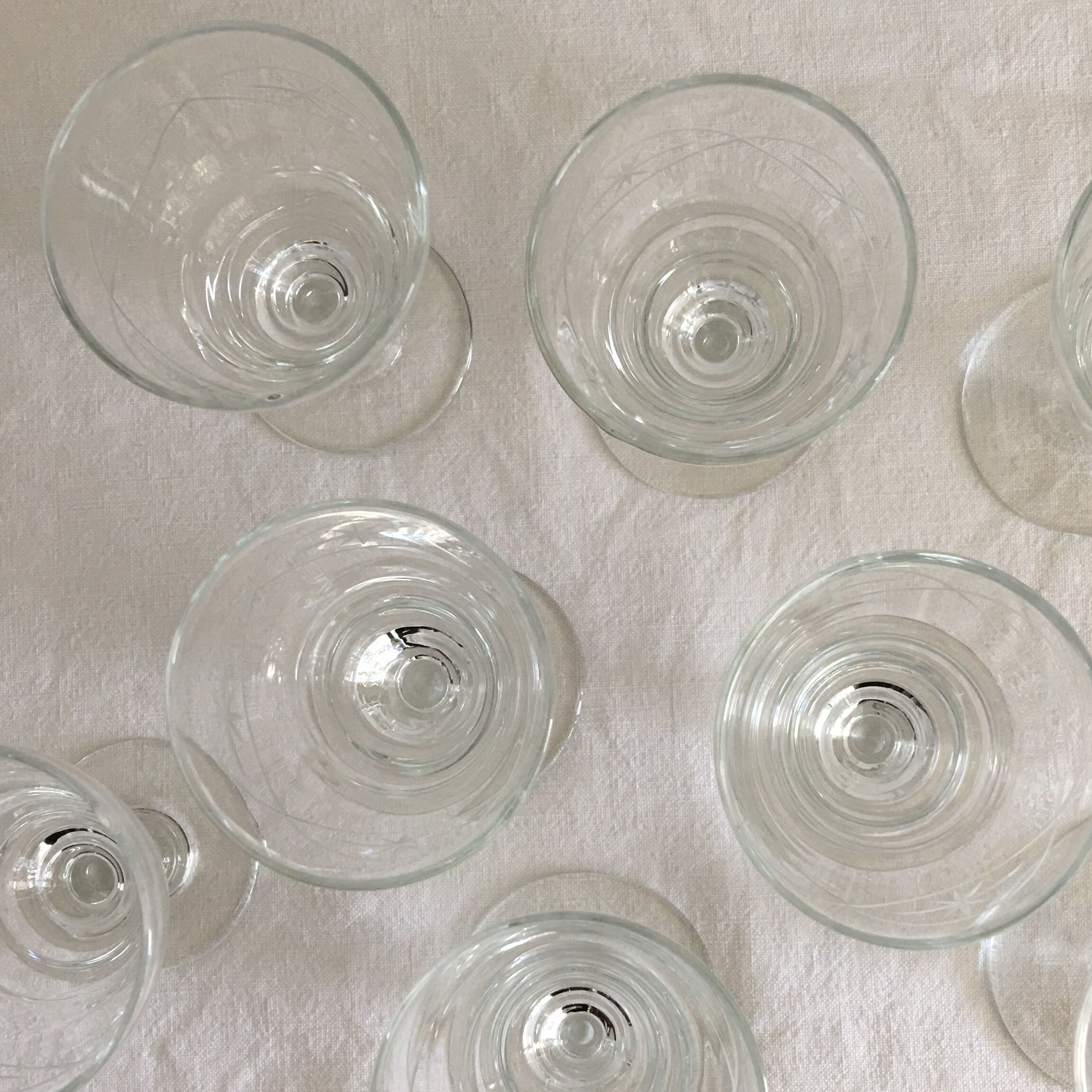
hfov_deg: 37.5
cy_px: 617
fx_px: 1606
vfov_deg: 37.5
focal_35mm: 45
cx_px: 600
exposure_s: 1/33
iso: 25
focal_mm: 4.15
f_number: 2.2
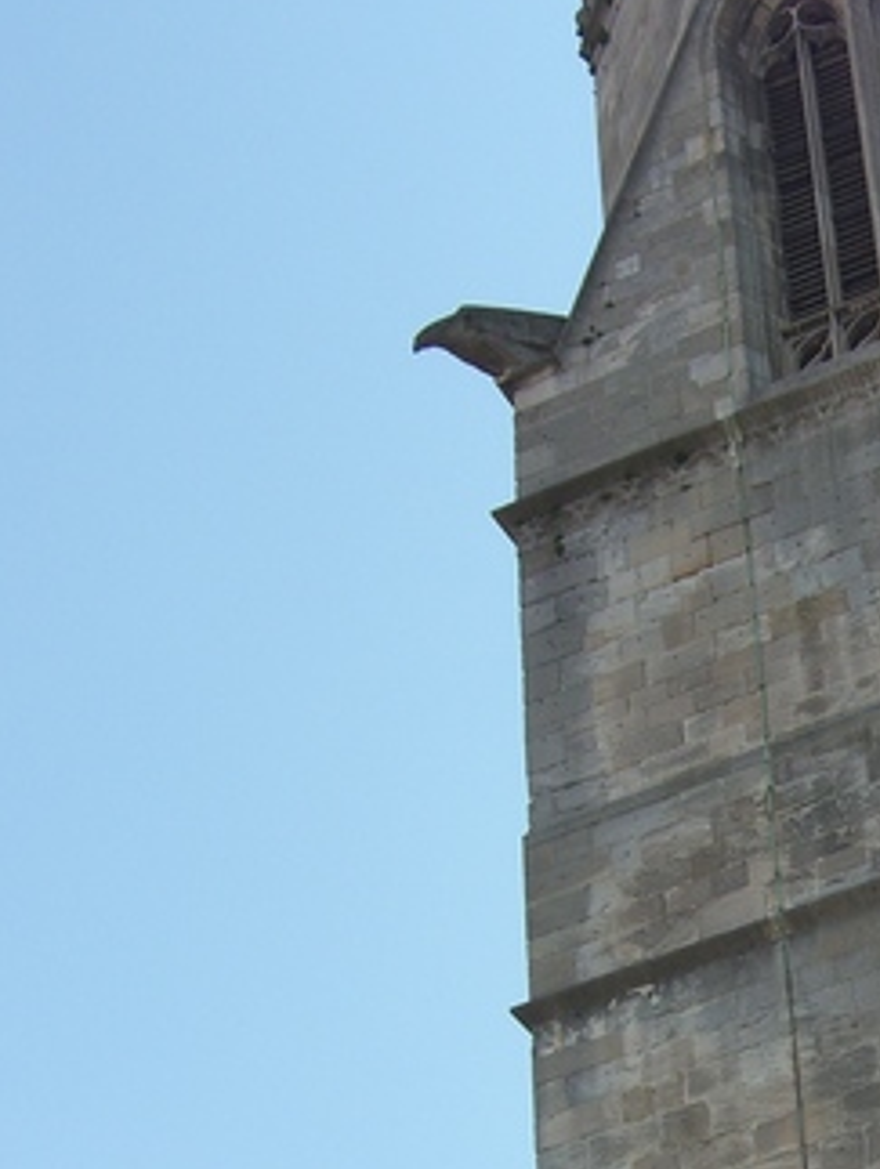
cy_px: 1003
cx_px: 1021
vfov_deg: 20.5
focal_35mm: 94
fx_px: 3180
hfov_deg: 15.3
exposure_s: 1/400
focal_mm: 7.9
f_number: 4
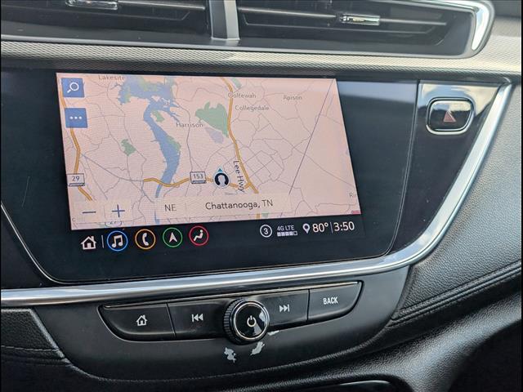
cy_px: 196
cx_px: 262
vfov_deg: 29.7
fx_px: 740
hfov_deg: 38.9
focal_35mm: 49
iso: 23
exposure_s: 1/200
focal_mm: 6.9
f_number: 1.68
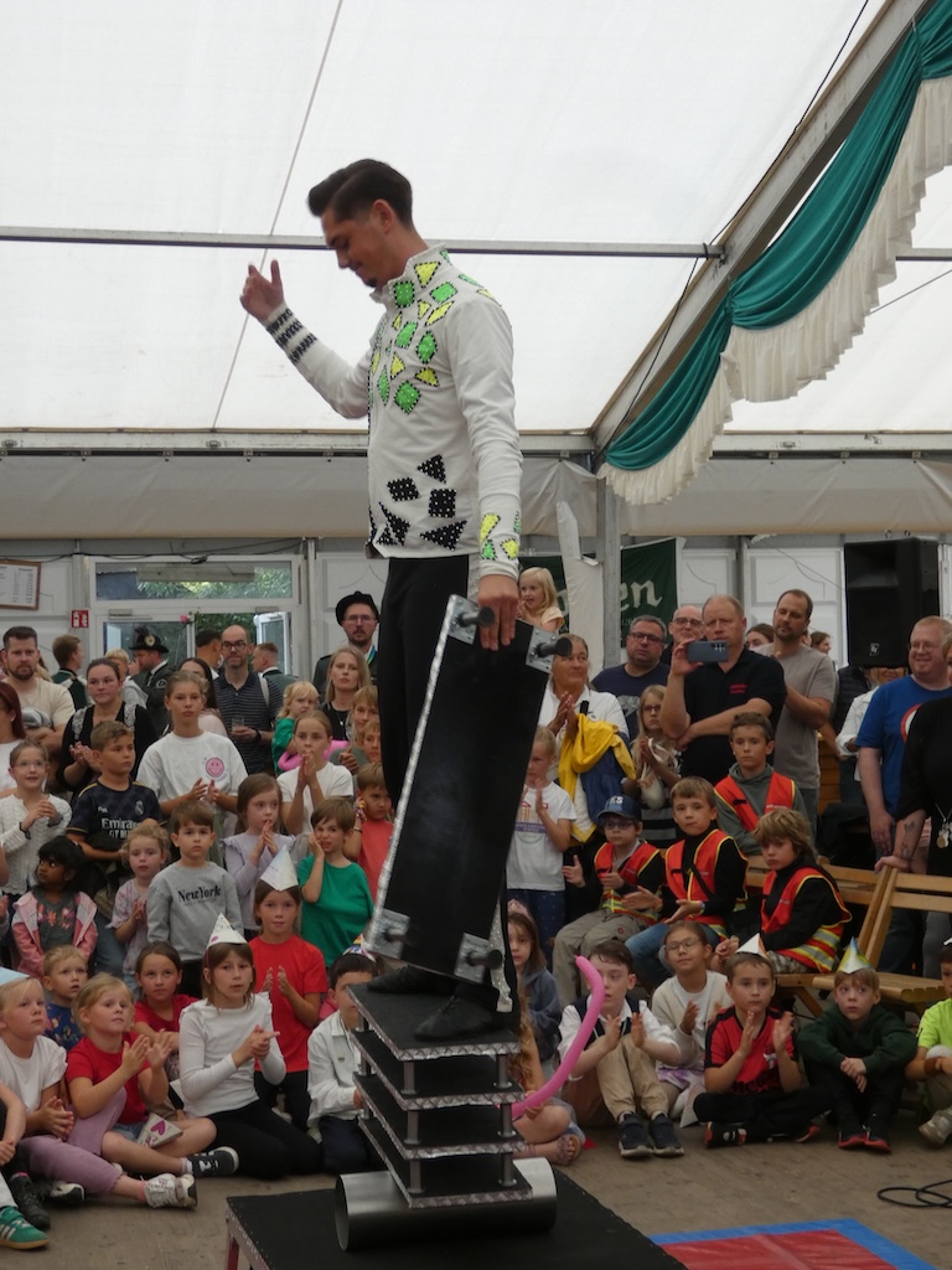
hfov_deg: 24.0
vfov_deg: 31.7
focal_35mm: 61
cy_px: 635
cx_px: 476
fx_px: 2237
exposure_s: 1/80
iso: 250
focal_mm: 10.8
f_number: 4.1
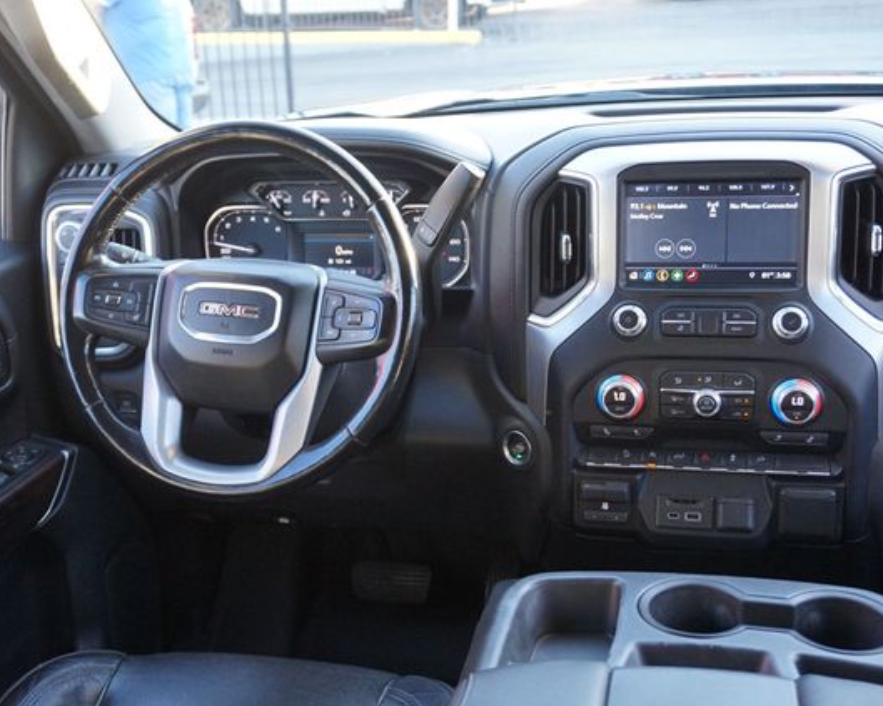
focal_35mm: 43
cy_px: 354
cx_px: 416
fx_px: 1112
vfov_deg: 35.2
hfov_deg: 43.3
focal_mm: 25
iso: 800
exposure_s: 1/60
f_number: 4.5
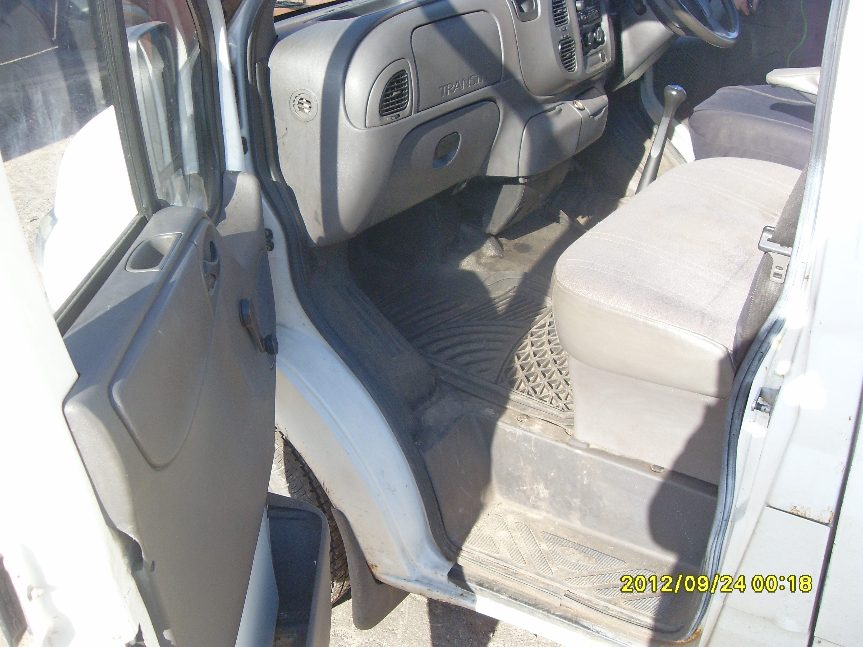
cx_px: 432
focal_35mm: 37
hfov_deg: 50.1
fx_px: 922
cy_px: 324
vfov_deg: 38.7
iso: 80
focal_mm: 6.3
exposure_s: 1/350
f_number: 2.8
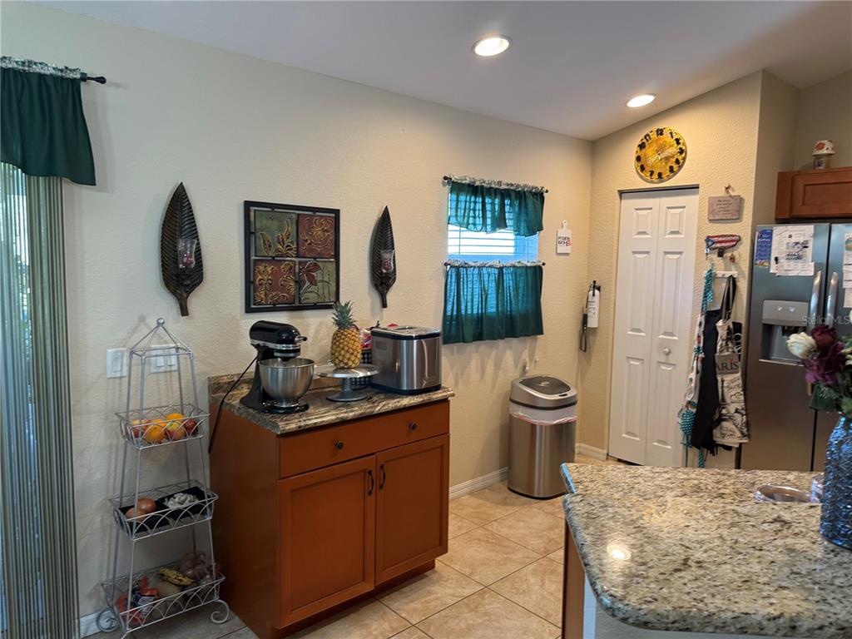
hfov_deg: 71.6
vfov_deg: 56.8
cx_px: 426
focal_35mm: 24
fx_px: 591
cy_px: 320
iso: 200
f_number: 1.78
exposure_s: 1/60
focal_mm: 6.76
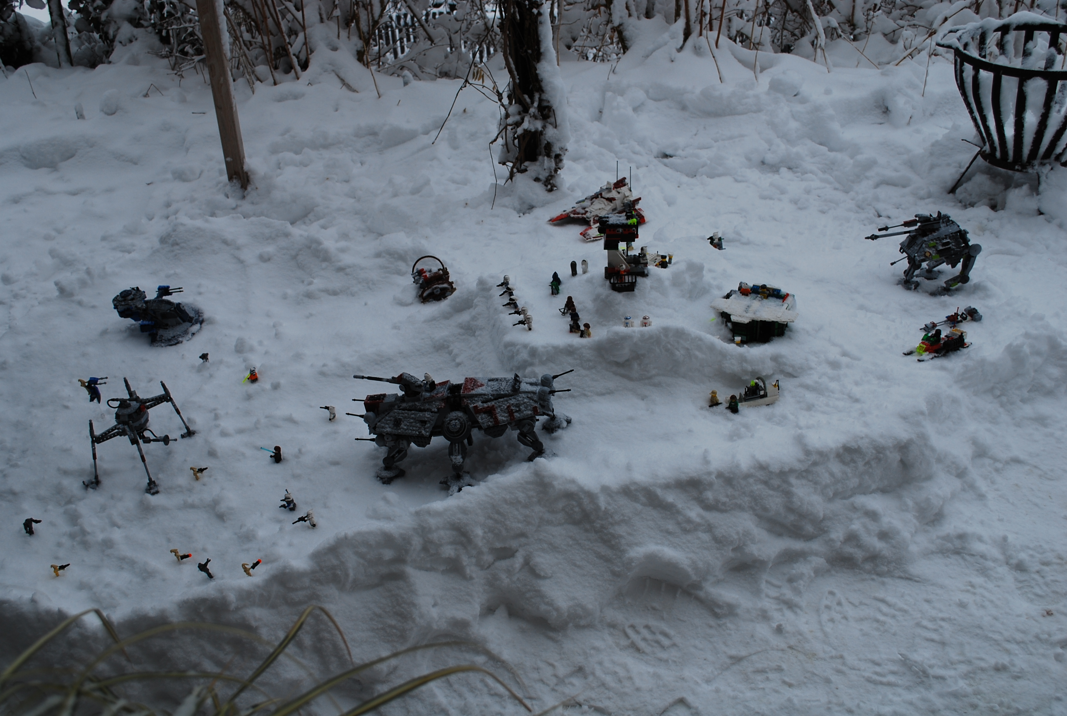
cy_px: 358
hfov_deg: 49.5
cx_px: 534
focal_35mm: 39
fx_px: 1158
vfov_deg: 34.4
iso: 100
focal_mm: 26
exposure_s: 1/125
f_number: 5.6
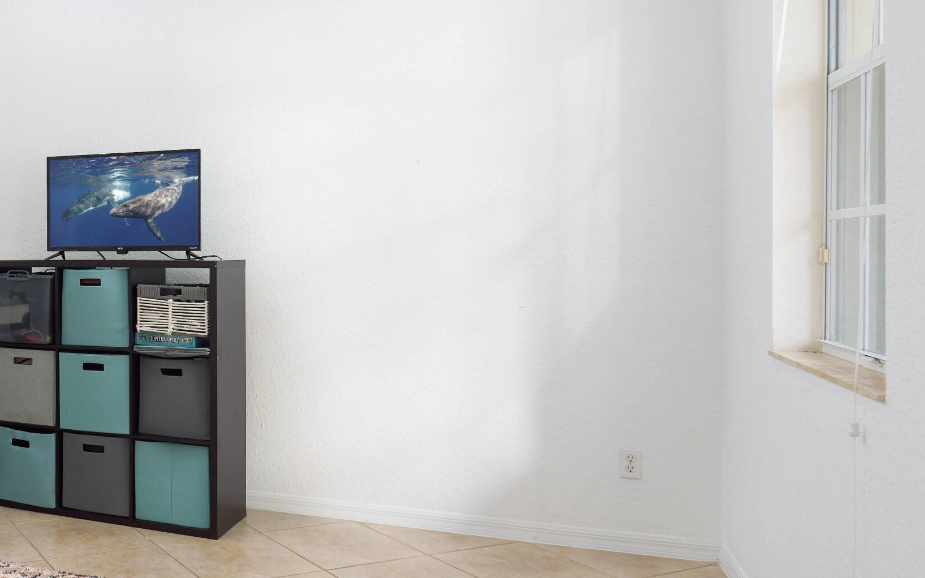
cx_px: 100
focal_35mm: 35
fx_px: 882
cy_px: 260
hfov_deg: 49.6
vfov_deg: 36.2
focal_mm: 9
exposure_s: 1/200
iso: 100
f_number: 5.6
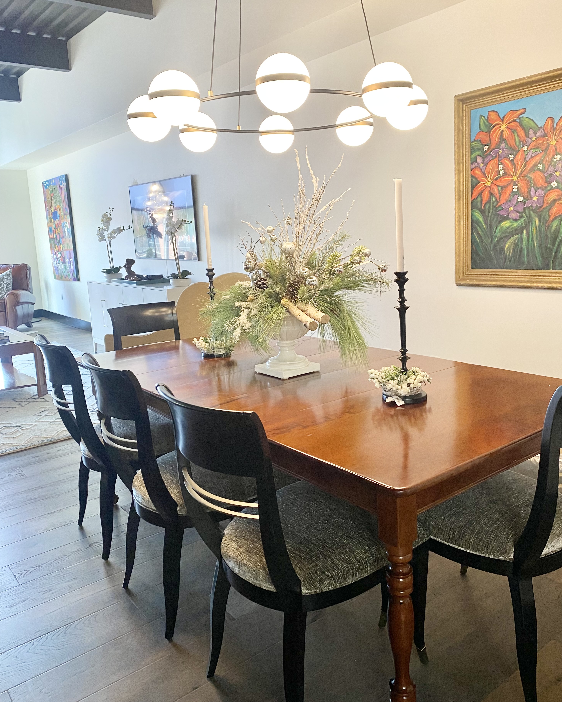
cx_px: 283
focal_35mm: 28
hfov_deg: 51.5
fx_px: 582
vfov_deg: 62.2
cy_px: 341
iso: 160
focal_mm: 4.25
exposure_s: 1/60
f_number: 1.8
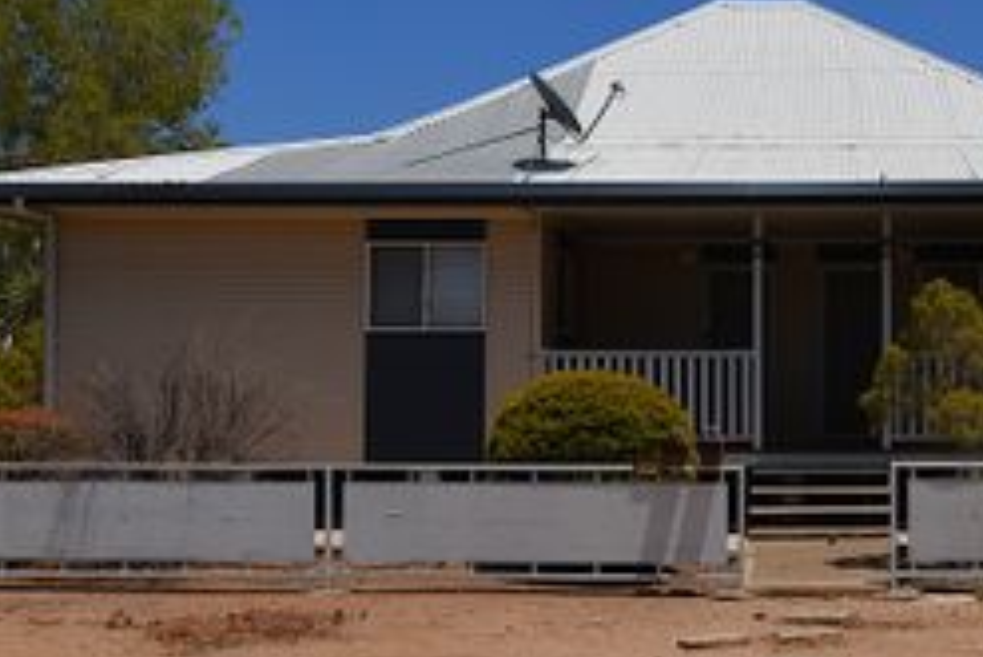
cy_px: 356
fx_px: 1557
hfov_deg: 33.9
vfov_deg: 23.8
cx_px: 804
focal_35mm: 57
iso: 200
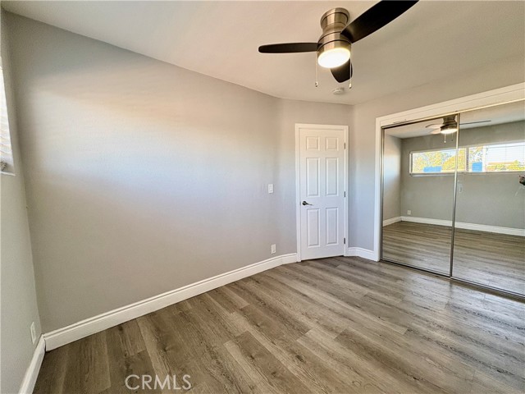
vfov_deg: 85.7
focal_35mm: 14
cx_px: 262
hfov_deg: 102.1
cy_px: 197
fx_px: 212
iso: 160
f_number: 2.2
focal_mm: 2.22
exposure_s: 1/120
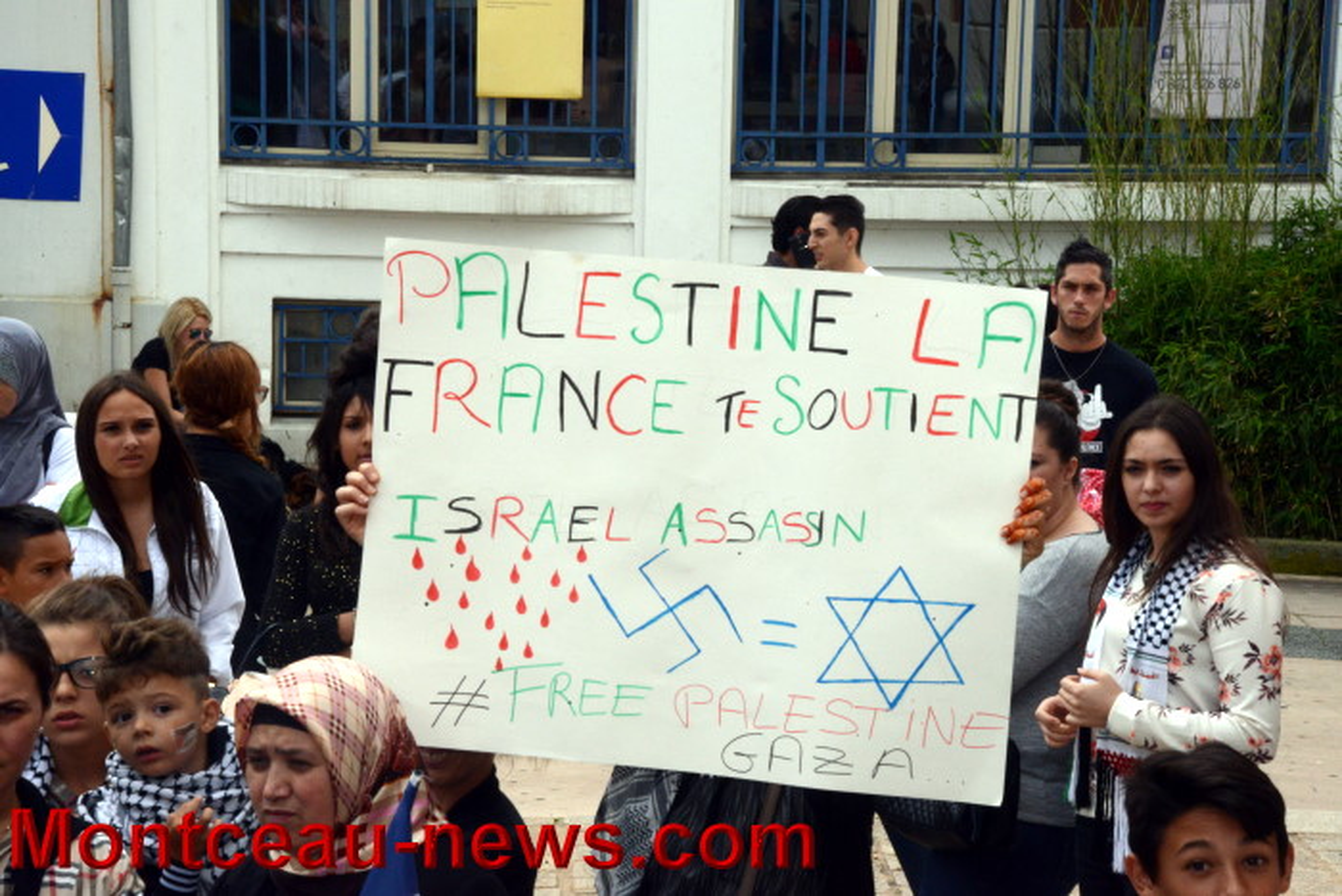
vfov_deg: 9.5
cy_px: 448
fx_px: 5406
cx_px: 671
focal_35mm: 145
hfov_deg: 14.2
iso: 2800
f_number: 36
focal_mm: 145
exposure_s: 1/250
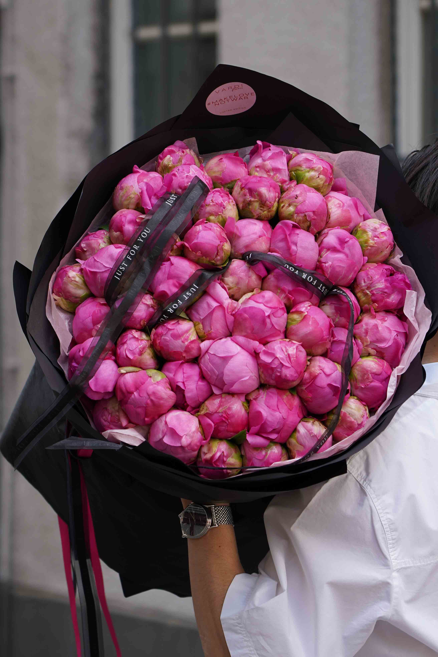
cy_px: 328
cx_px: 219
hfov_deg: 8.7
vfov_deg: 13.1
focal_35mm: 157
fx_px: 2865
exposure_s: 1/125
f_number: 4.5
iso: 100
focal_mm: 105
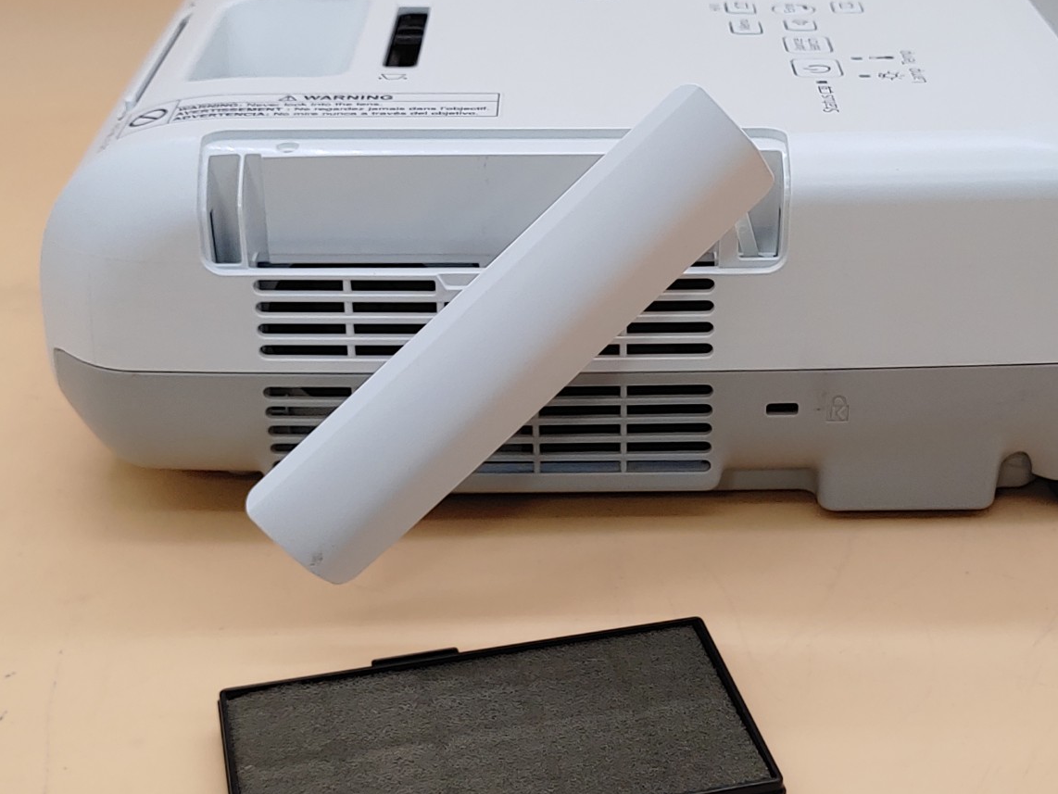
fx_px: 1773
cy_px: 444
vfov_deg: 25.2
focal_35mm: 58
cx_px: 621
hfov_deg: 33.1
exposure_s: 1/132
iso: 50
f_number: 1.8
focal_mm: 4.36
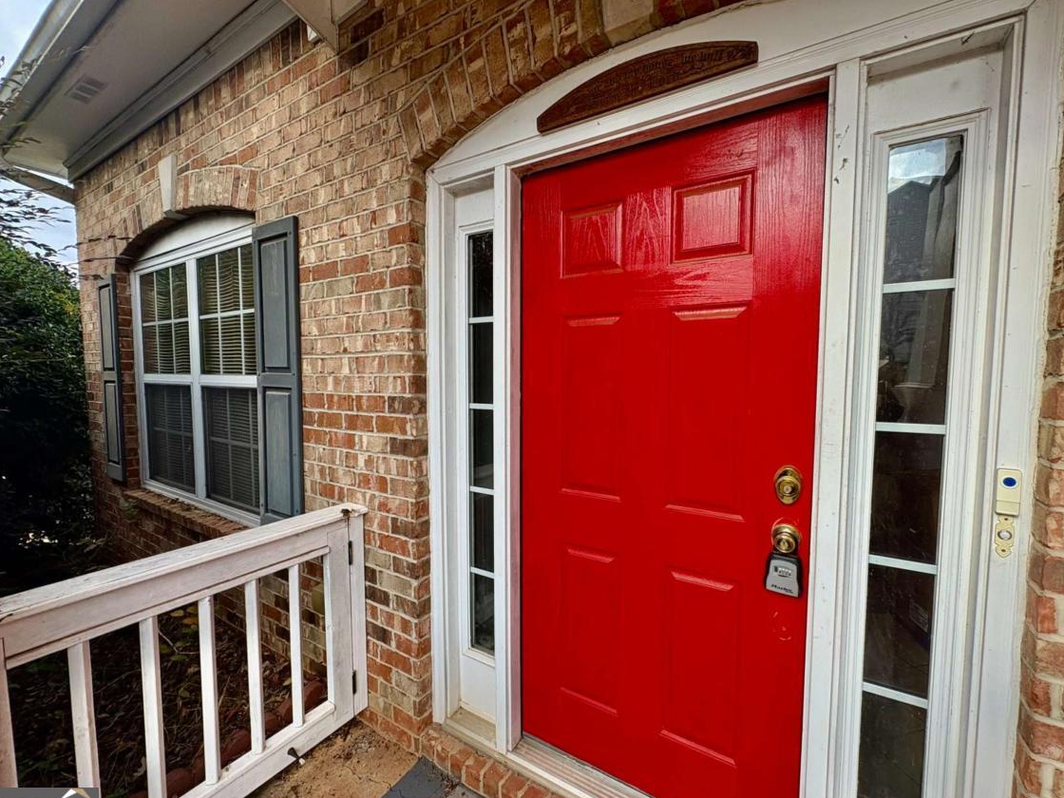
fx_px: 461
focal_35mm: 15
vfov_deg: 81.7
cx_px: 541
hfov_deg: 98.2
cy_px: 403
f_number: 2.2
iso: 40
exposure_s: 1/225
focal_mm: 2.22
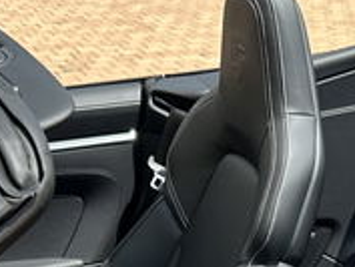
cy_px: 492
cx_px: 197
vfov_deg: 12.8
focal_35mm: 104
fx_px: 1067
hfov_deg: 18.9
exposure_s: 1/1812
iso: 80
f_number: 1.78
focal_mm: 6.86
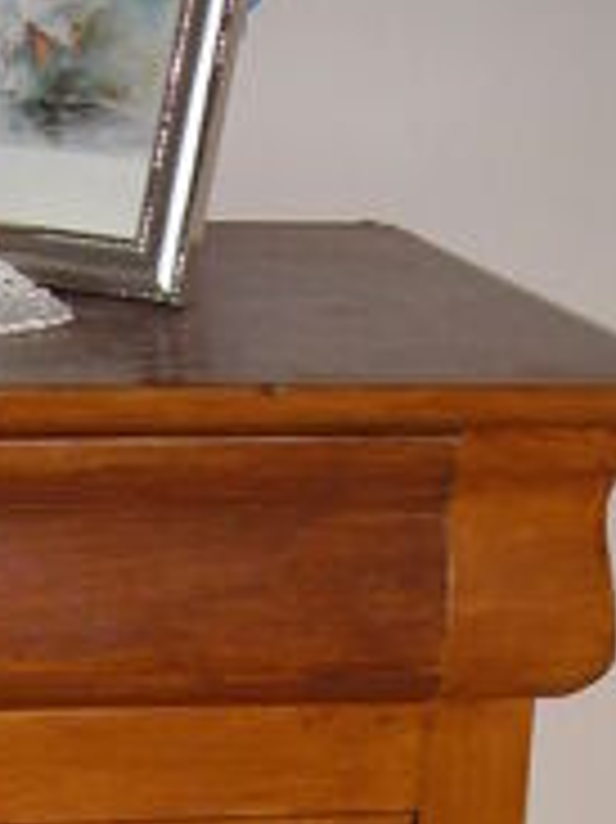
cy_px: 1166
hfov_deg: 11.1
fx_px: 3159
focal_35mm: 133
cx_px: 81
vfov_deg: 14.1
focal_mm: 6.3
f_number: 3.2
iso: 50
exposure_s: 1/60.1
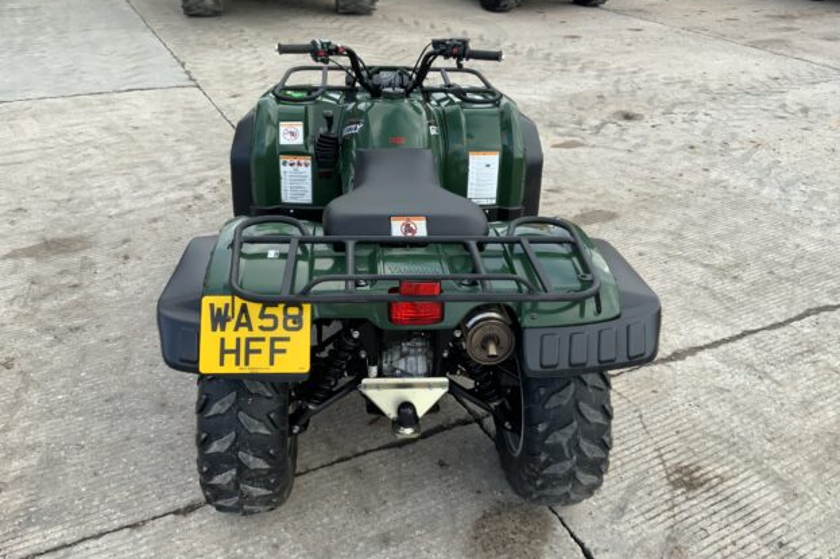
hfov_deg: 60.3
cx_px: 410
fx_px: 723
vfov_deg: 42.3
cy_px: 284
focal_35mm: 31
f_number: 1.8
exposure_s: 1/224
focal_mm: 3
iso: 16
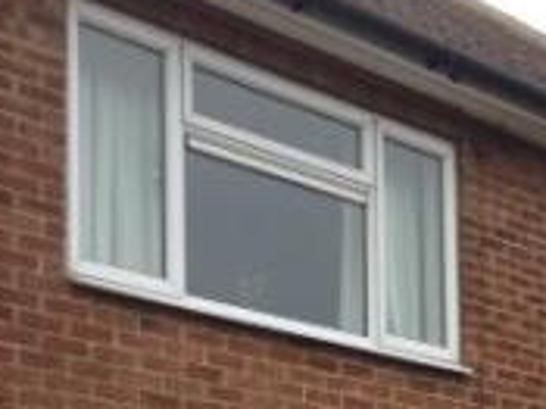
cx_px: 513
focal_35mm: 110
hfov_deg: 17.6
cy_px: 545
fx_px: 1734
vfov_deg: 13.0
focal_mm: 4.13
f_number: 2.4
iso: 50
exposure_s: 1/516
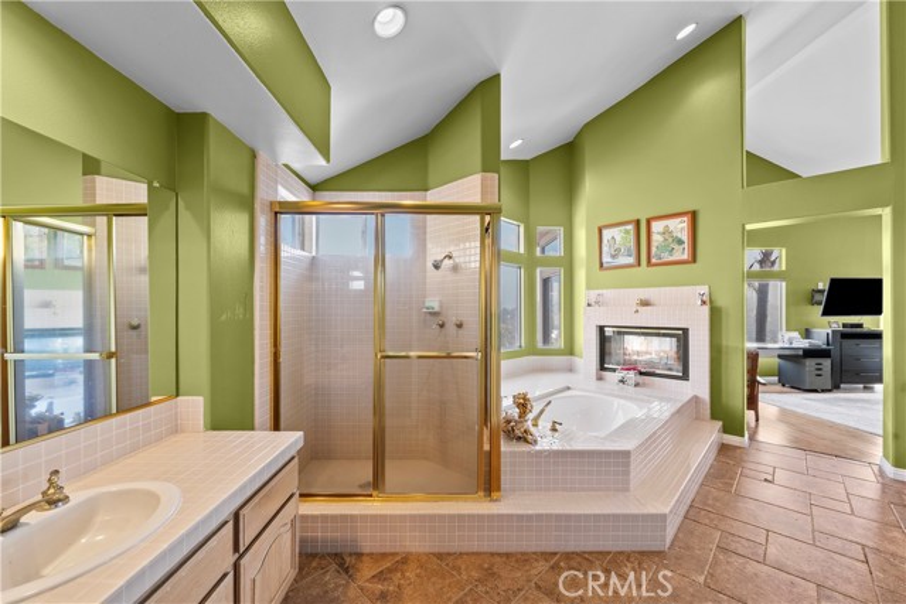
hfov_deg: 108.3
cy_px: 302
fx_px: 327
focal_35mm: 13
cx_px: 453
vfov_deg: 85.5
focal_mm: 13
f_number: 9
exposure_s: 1/2
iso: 250
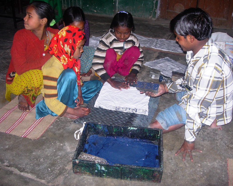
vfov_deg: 37.3
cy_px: 93
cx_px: 120
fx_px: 276
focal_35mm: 40
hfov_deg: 45.8
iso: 100
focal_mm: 7.8
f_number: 2.8
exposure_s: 1/64
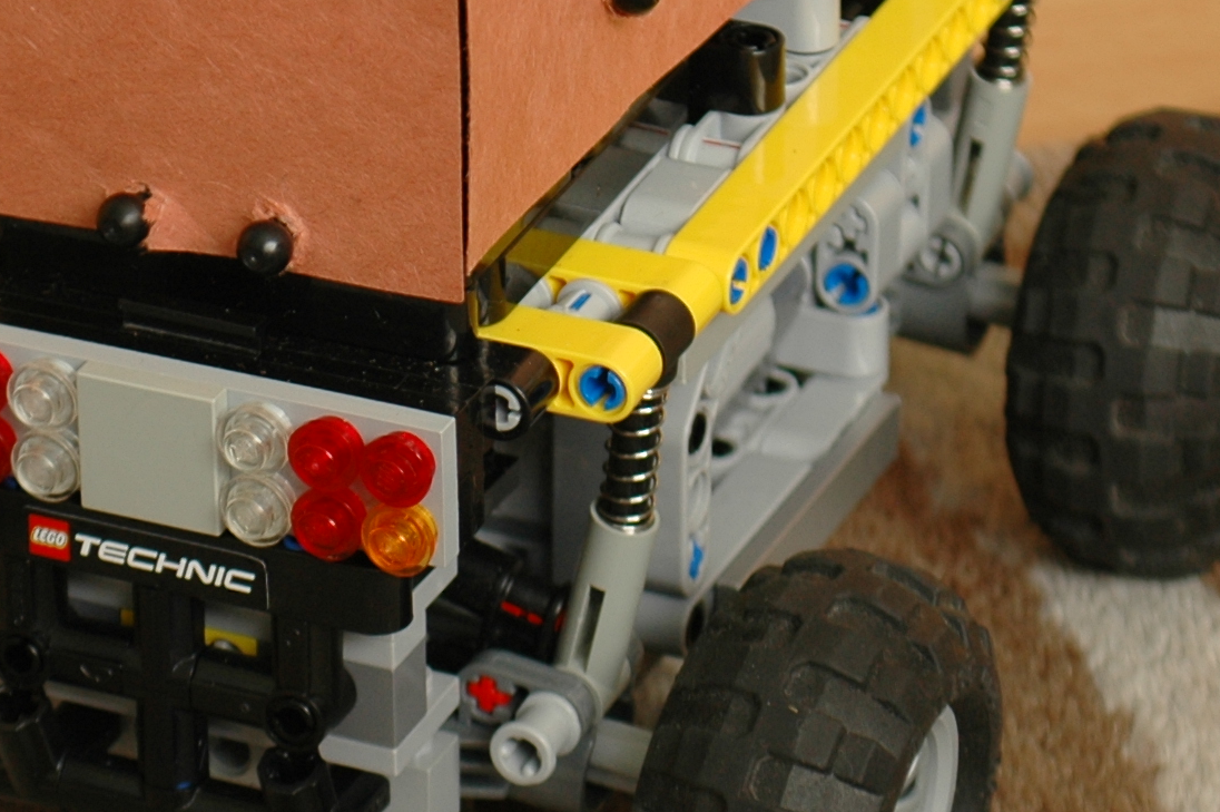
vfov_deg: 6.4
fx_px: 7247
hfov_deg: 9.6
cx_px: 377
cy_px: 209
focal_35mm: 214
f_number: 5.6
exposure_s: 1/15
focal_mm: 52
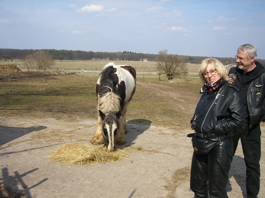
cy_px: 99
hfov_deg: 49.0
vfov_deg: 37.7
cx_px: 132
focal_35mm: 38
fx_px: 291
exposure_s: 1/640
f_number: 4.3
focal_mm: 6.2
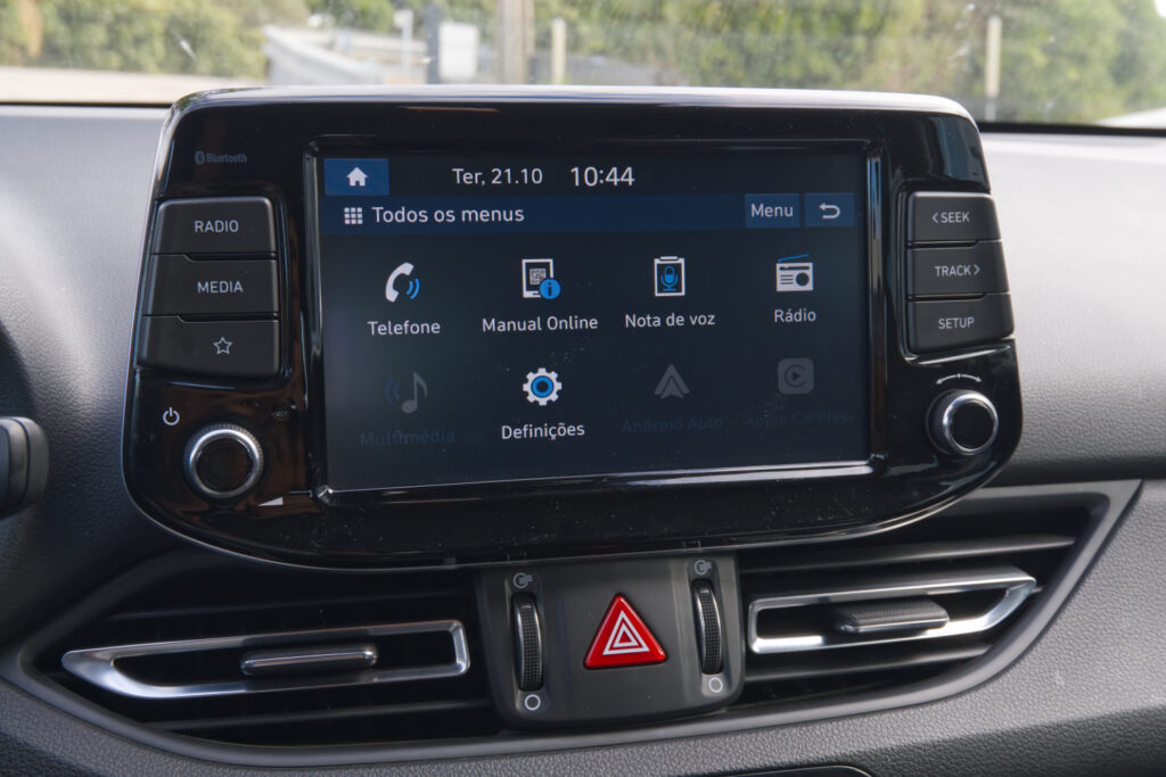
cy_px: 388
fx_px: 1490
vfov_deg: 29.3
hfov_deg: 42.7
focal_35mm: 46
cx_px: 583
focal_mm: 30.5
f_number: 9
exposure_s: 1/125
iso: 2000
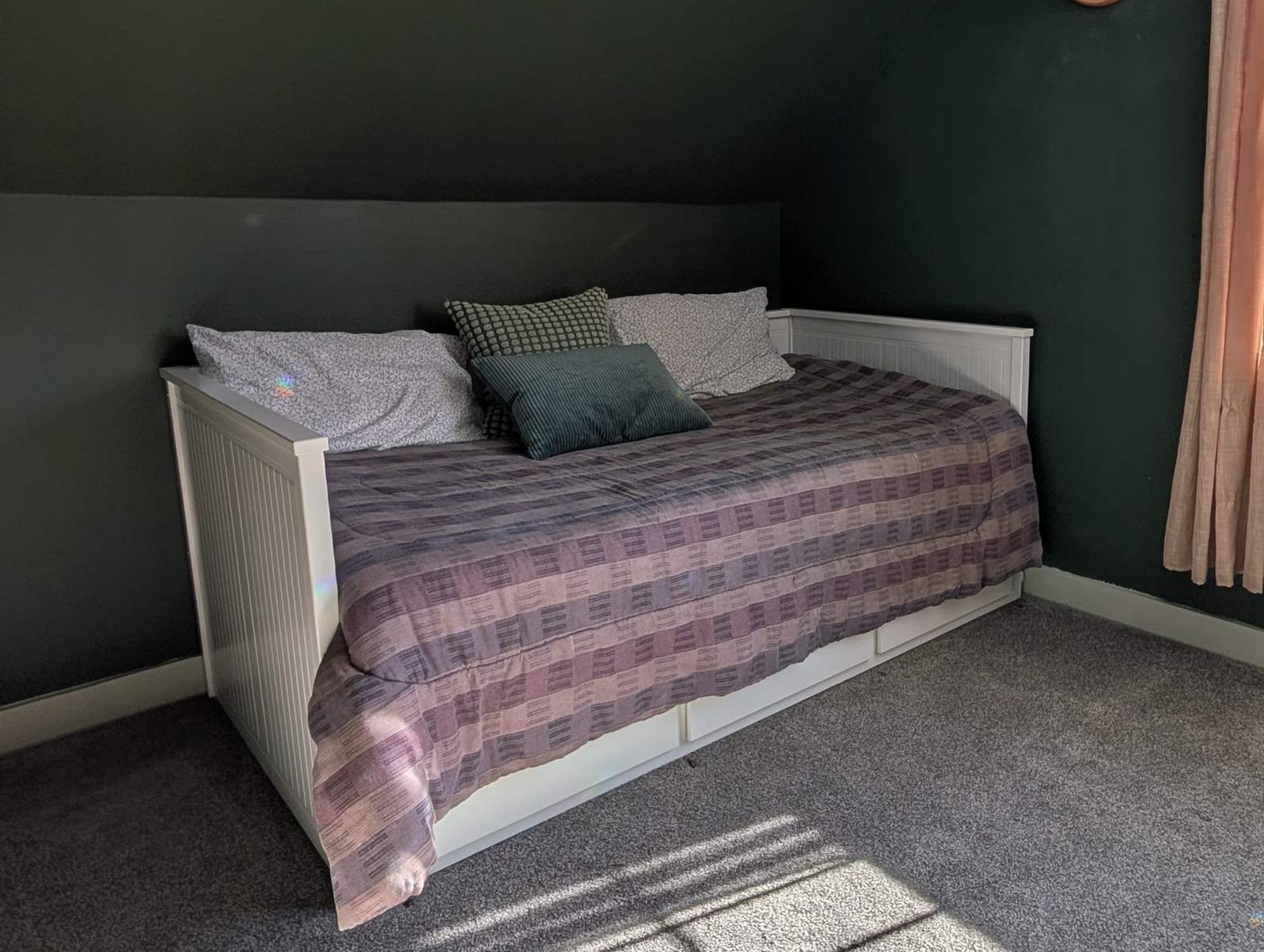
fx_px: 841
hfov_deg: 72.8
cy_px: 389
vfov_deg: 58.6
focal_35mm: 23
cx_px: 781
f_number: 1.7
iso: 47
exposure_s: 1/705
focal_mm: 2.02
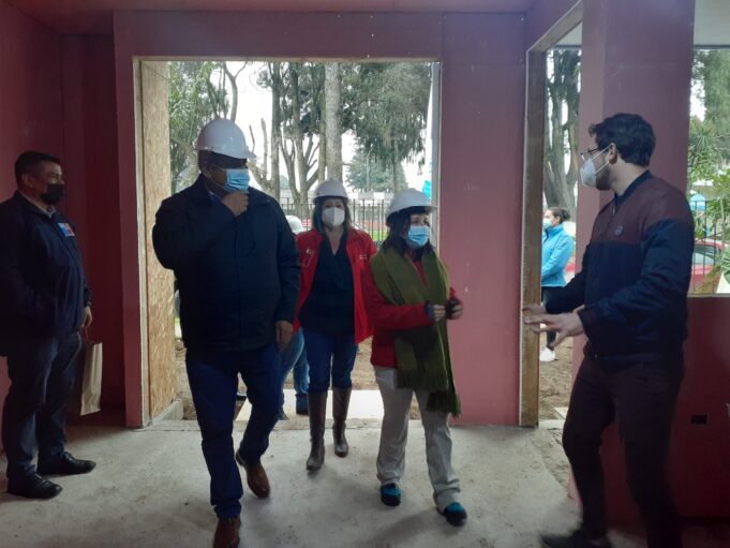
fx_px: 569
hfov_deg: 65.3
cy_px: 274
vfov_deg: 51.4
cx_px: 365
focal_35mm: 27
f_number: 1.9
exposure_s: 1/33
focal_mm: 3.6
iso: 320
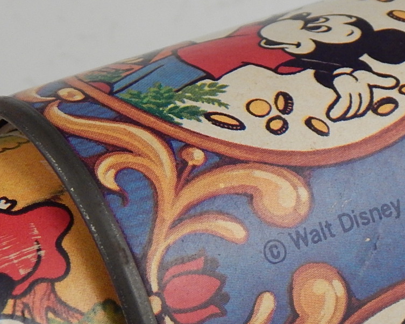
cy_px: 191
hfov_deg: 10.0
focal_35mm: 193
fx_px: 2313
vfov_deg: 8.0
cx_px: 344
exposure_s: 1/100
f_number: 4.4
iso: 400
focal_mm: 16.6
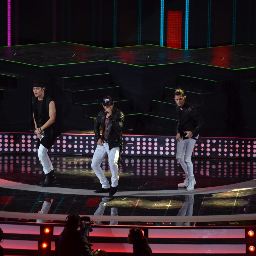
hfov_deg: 4.5
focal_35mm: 391
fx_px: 3271
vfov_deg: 4.5
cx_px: 117
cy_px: 126
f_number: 5.6
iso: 800
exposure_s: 1/125
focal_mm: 200
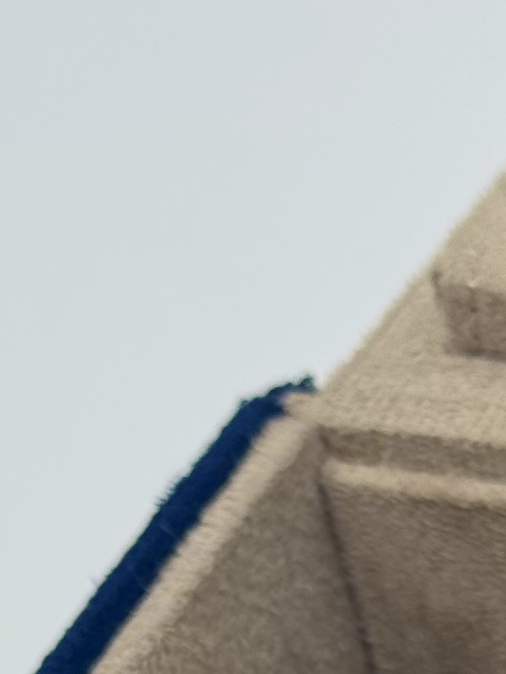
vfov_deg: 10.5
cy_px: 1028
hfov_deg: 8.2
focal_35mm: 182
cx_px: 308
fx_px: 3545
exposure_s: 1/568
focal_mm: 6.76
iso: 64
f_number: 1.78
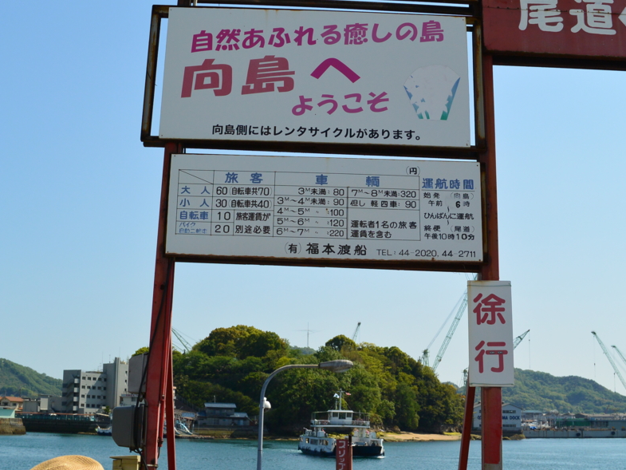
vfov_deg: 27.0
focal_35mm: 54
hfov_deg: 35.5
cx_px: 322
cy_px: 232
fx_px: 977
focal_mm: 18.5
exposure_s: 1/1250
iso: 160
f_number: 5
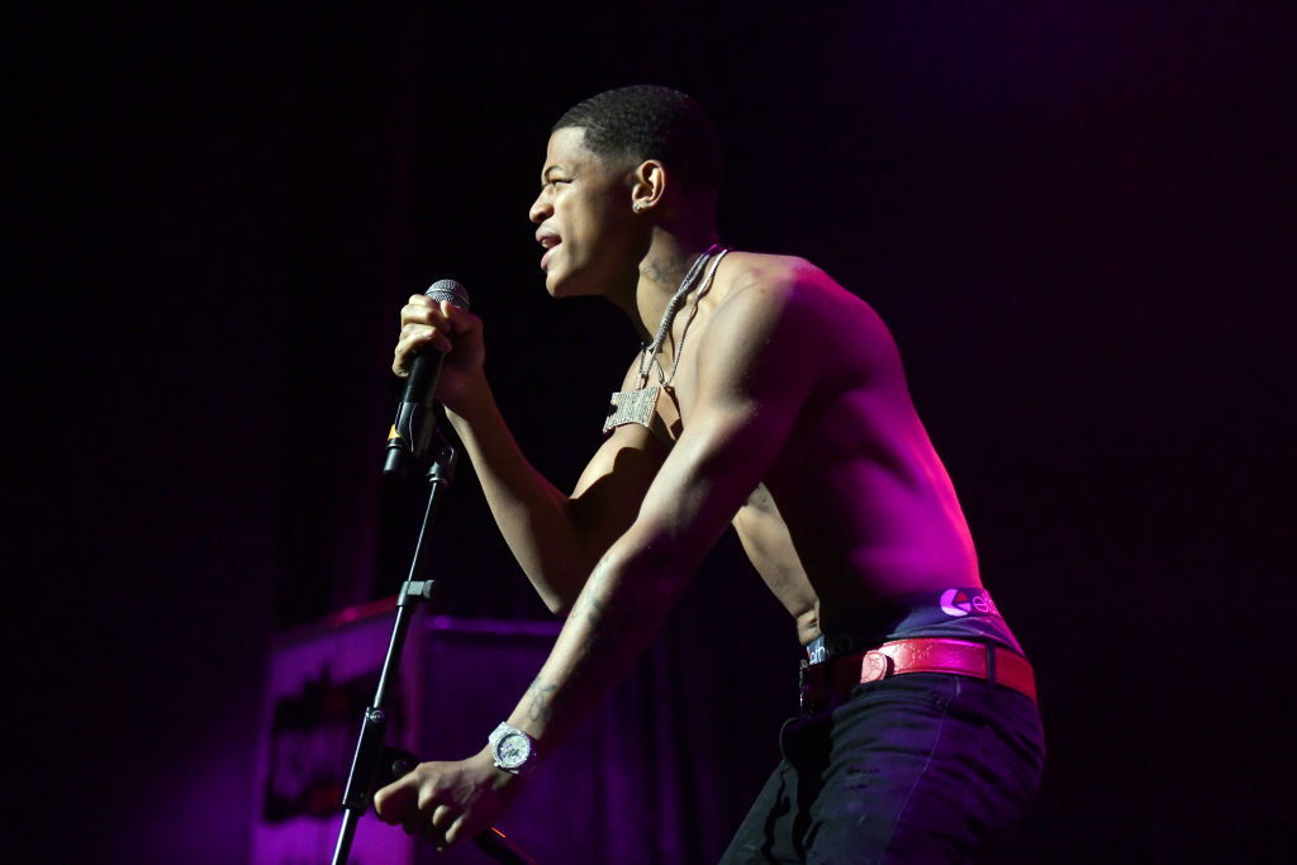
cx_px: 648
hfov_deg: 27.0
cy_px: 432
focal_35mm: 75
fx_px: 2702
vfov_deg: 18.2
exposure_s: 1/800
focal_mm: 75
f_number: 2.8
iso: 5000
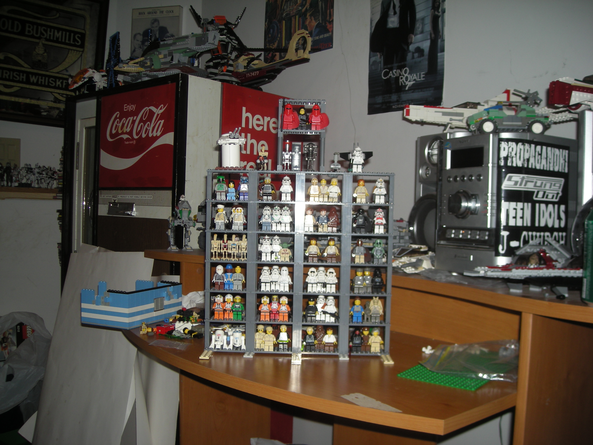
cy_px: 222
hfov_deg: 52.6
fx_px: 600
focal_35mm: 35
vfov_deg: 40.7
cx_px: 296
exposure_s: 1/60
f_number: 2.8
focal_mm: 5.7
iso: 50
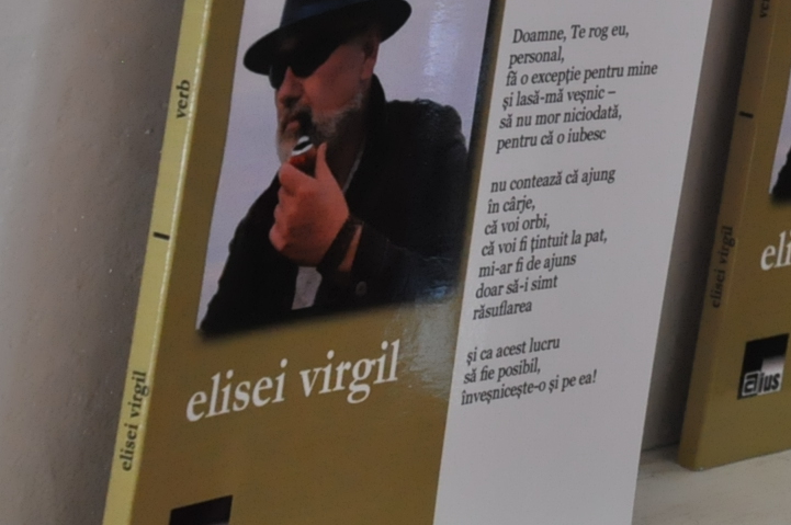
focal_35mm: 223
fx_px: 4894
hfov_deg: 9.1
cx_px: 1097
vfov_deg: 6.1
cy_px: -150
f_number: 10
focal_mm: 50
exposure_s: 1/100
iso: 1600
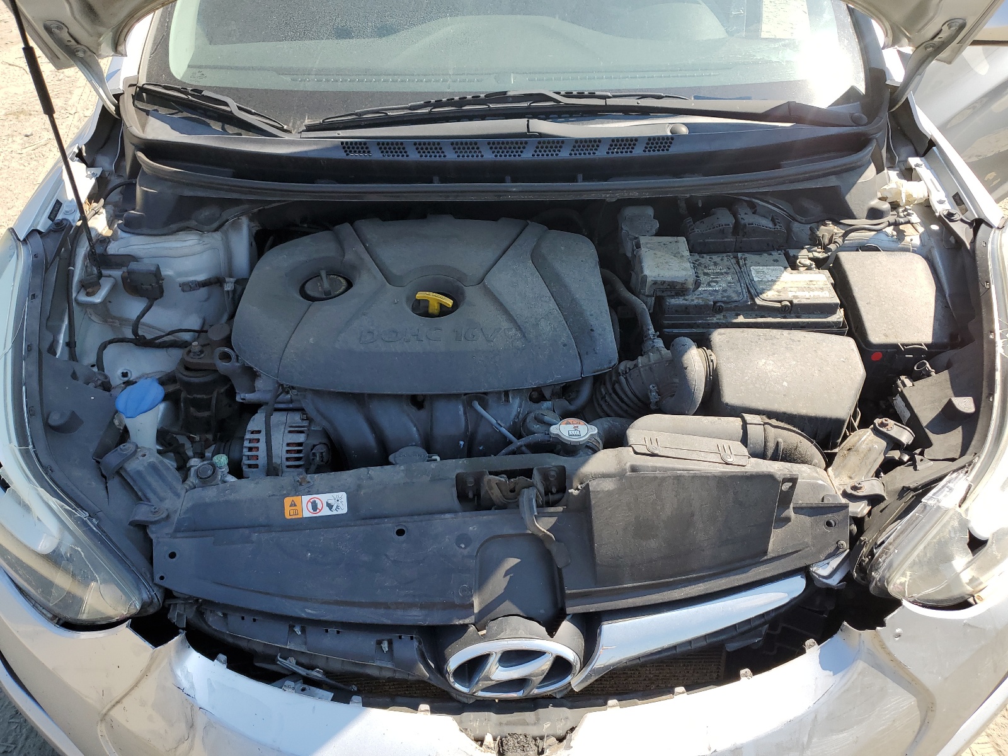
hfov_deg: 67.3
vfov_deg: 53.1
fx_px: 757
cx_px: 504
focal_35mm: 26
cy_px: 378
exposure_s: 1/1111
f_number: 1.5
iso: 50
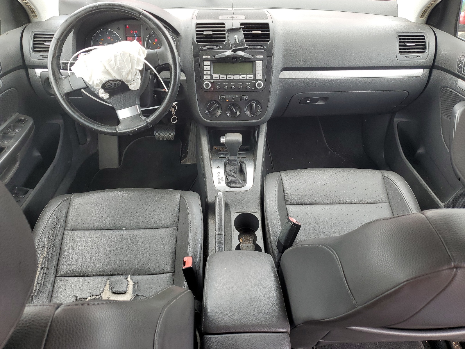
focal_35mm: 26
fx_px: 349
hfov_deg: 67.3
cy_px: 174
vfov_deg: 53.1
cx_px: 232
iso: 50
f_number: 1.5
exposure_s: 1/130
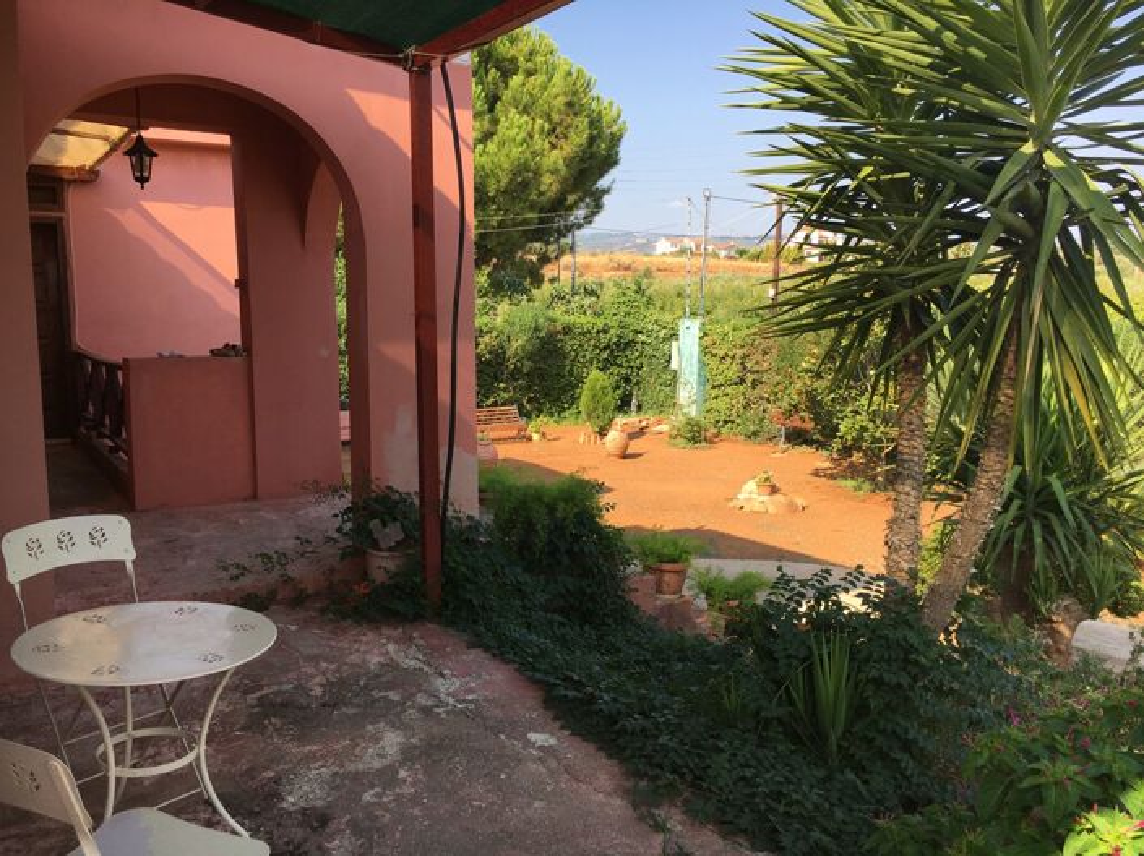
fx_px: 958
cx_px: 572
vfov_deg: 48.2
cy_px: 428
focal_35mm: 29
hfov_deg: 61.7
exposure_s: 1/680
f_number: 2.2
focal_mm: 4.15
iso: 25
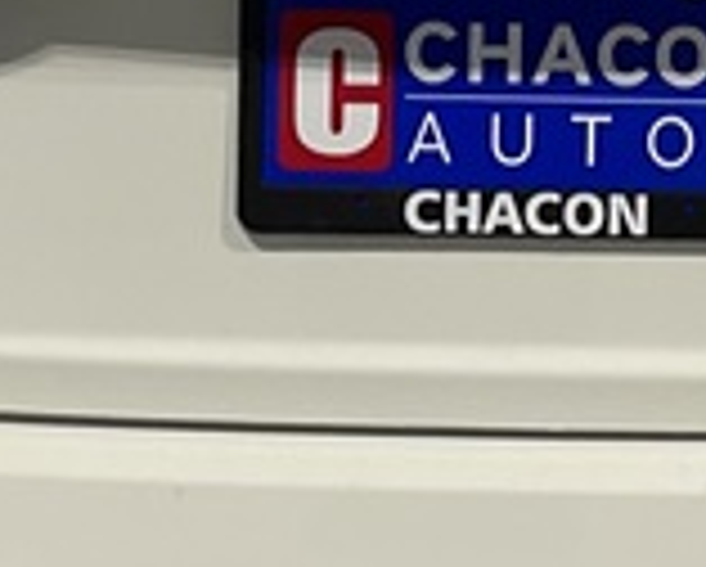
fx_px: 3619
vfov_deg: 8.9
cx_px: 333
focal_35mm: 173
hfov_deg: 11.1
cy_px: 108
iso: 50
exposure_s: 1/100
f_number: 1.8
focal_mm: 3
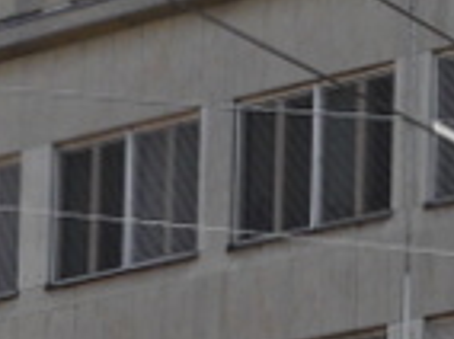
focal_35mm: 367
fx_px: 4805
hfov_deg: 5.4
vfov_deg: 3.9
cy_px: 1186
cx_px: 684
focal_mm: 26
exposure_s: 1/250
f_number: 8
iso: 160
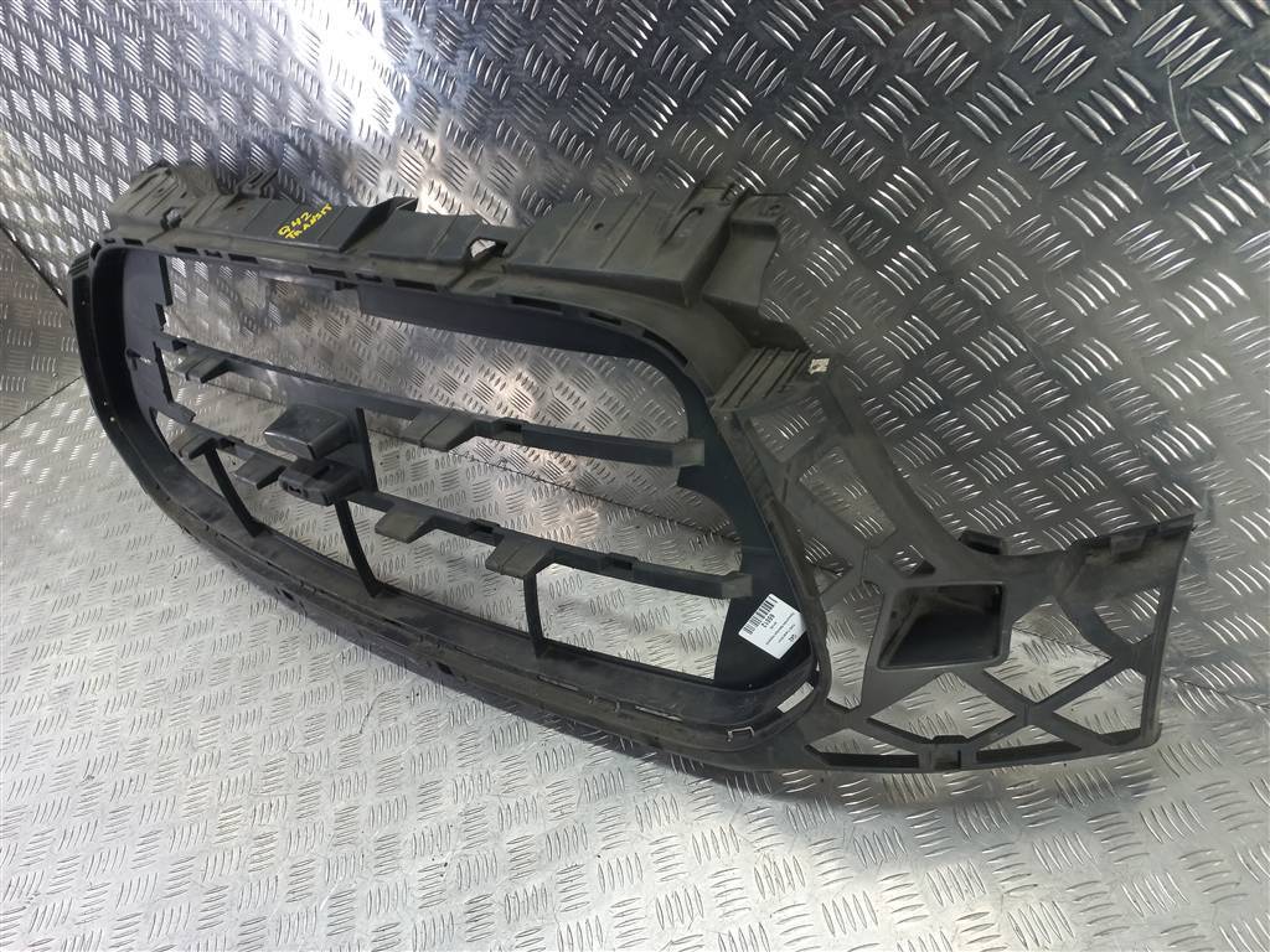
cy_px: 476
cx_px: 635
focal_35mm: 25
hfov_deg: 69.4
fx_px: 917
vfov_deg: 54.9
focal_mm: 4.6
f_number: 1.8
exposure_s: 1/50
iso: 80
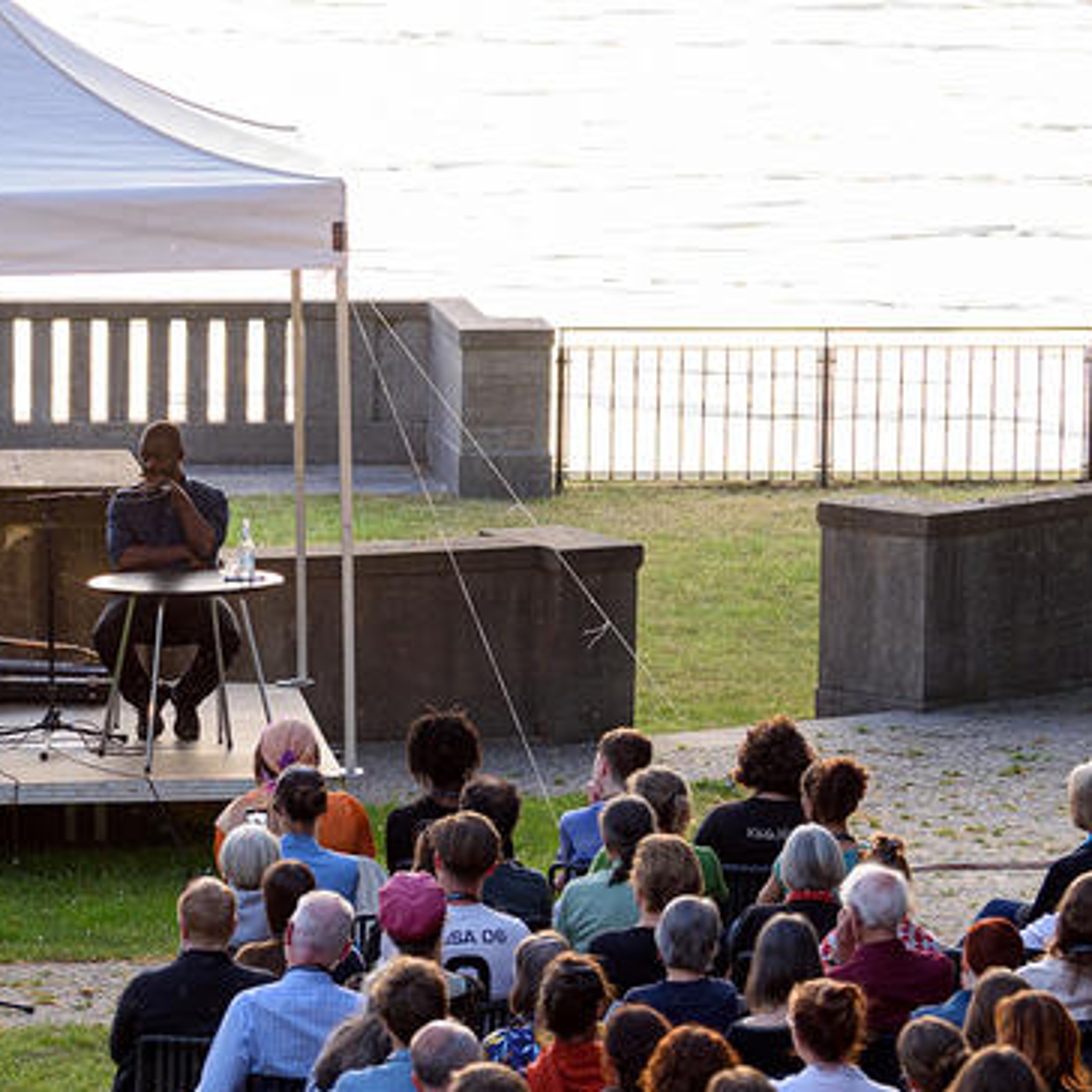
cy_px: 640
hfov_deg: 6.8
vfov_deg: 6.8
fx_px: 9172
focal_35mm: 257
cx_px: -177
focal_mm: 110
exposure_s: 1/200
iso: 500
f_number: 4
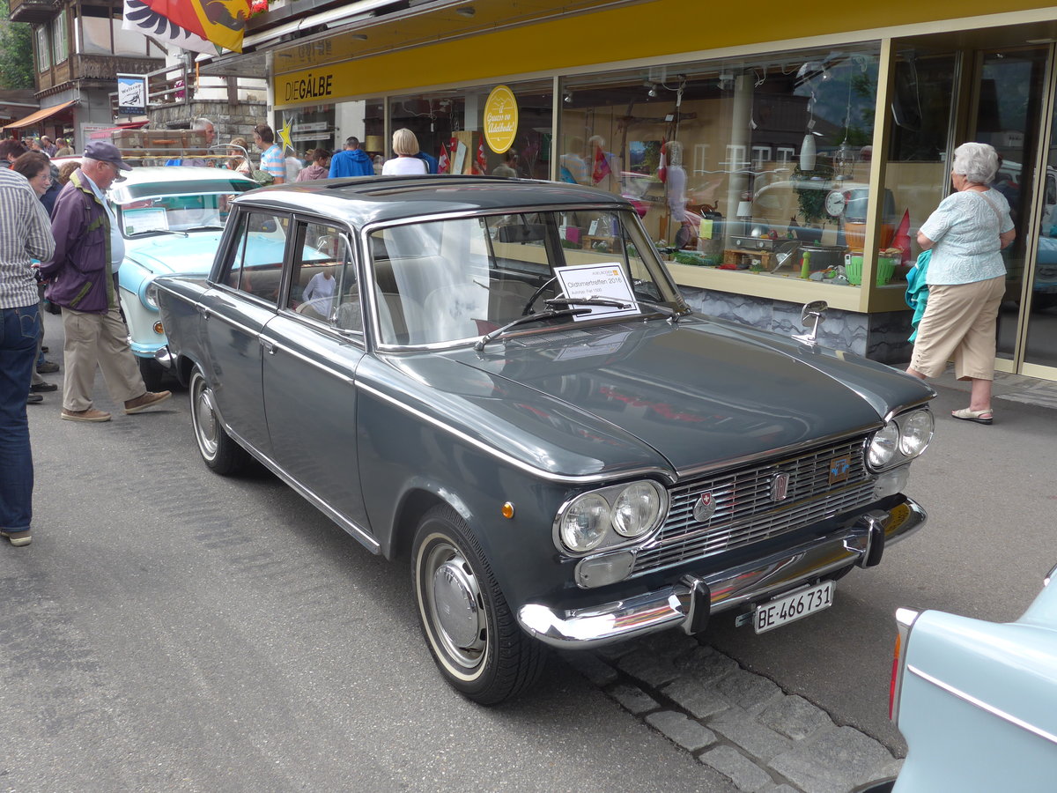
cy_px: 396
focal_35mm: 34
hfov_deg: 54.0
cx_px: 528
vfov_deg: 41.8
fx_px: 1038
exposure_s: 1/250
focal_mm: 7
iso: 80
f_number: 2.8
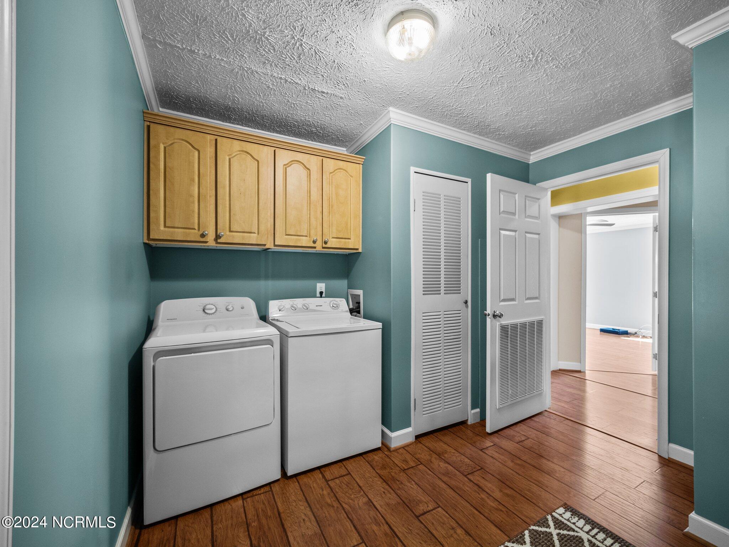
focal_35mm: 14
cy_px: 274
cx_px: 364
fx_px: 295
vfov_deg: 85.7
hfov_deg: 102.1
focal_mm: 7
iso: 400
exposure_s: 1/5
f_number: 4
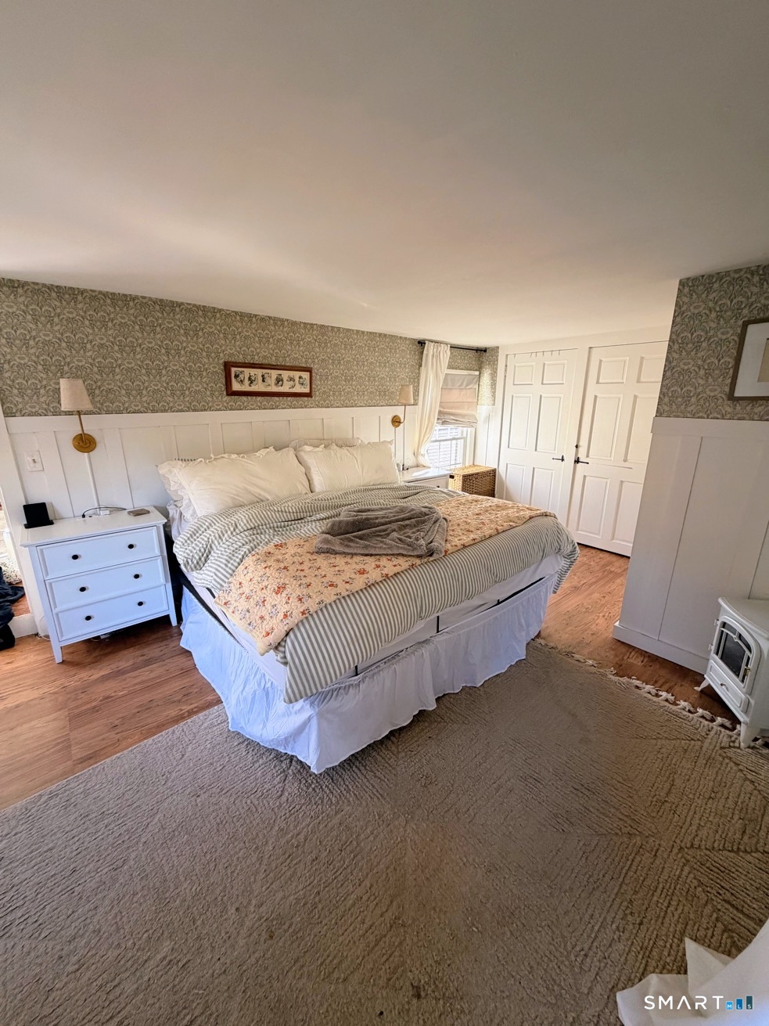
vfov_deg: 102.1
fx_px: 415
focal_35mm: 14
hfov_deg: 85.7
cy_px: 513
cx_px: 384
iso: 200
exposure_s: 1/121
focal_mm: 2.22
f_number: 2.2
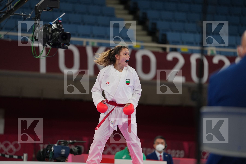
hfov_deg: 10.3
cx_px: 123
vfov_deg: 6.9
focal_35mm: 200
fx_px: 1367
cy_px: 82
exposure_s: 1/1000
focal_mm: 200
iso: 640
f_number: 2.8
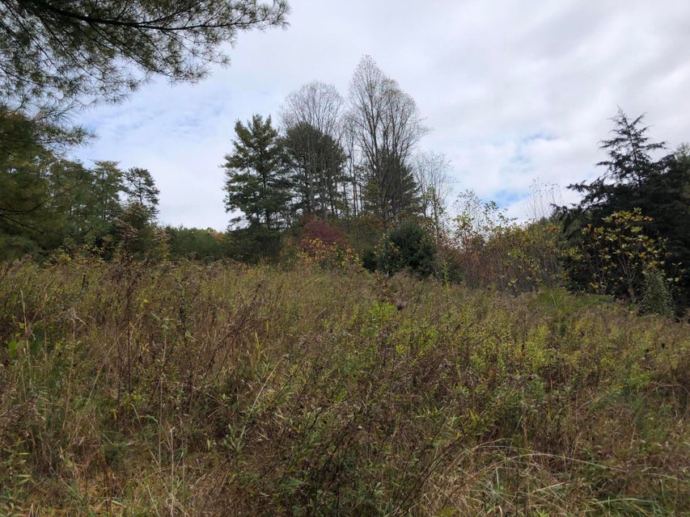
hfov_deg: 63.4
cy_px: 258
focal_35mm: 28
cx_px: 345
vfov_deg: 49.8
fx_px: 558
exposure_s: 1/2857
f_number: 1.8
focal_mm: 3.99
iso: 20
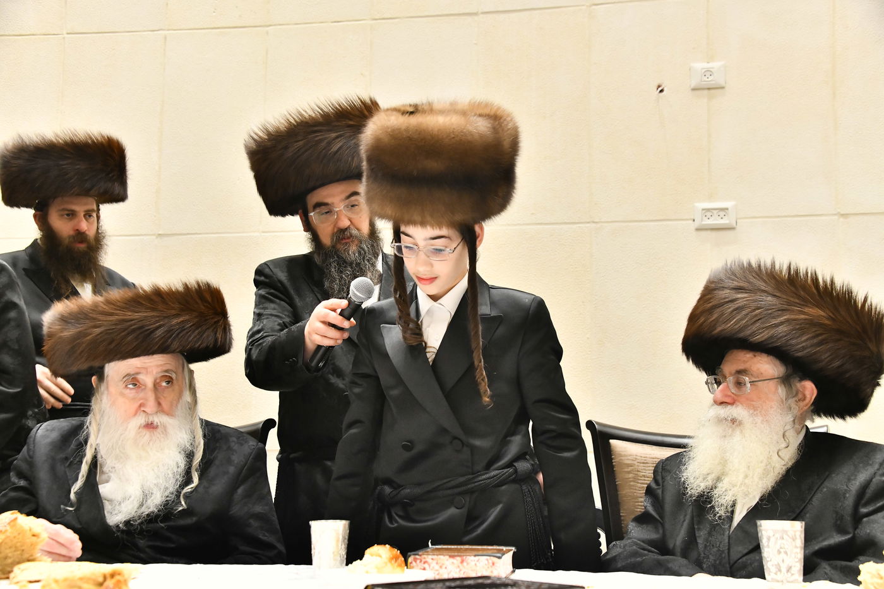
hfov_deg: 41.1
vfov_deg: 28.1
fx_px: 1178
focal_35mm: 48
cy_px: 294
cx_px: 442
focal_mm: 48
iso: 3200
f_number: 5.6
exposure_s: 1/250
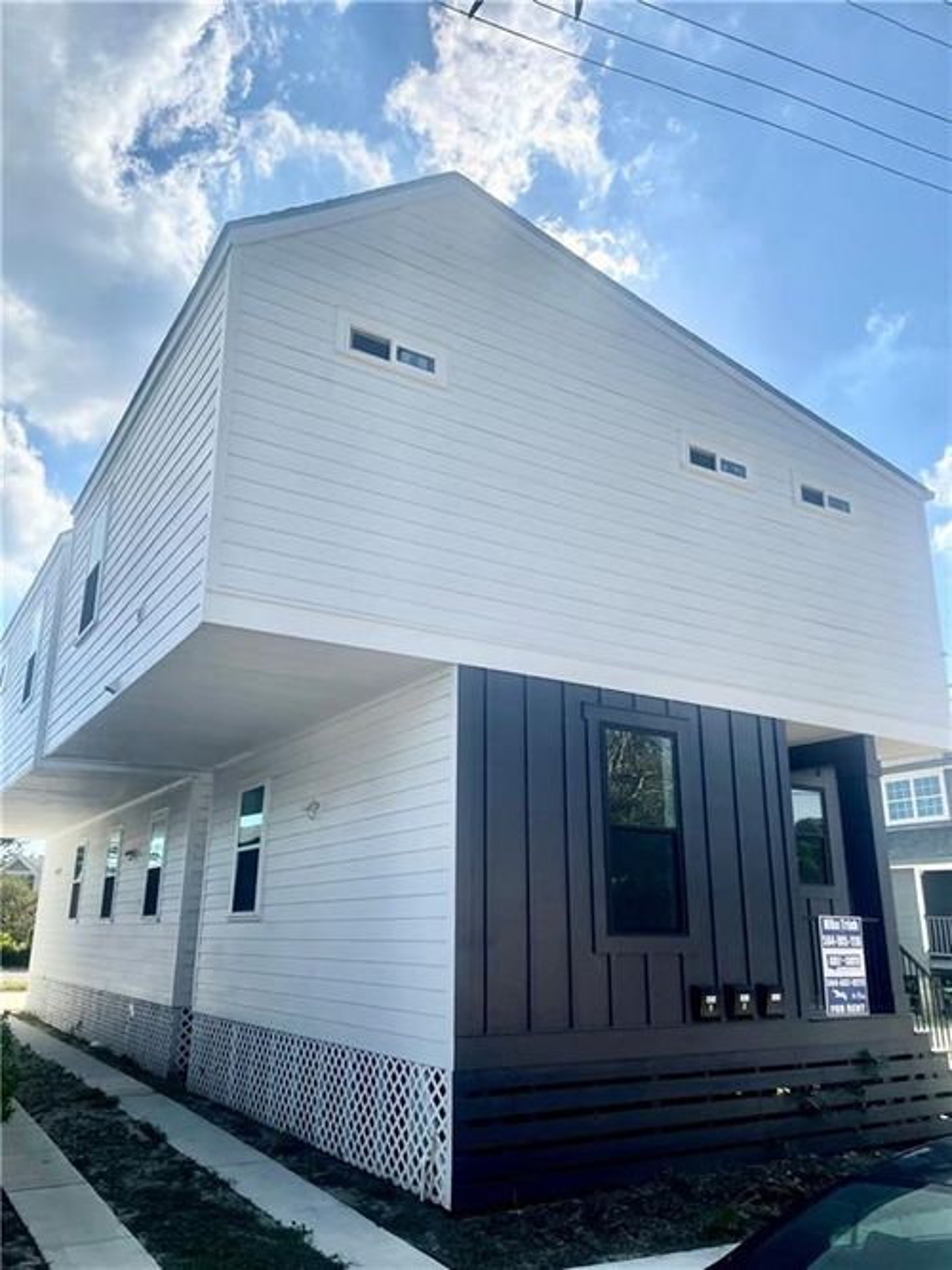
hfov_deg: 53.0
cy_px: 635
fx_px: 954
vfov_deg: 67.3
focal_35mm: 26
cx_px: 476
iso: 32
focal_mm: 4.2
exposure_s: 1/5051
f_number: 1.6
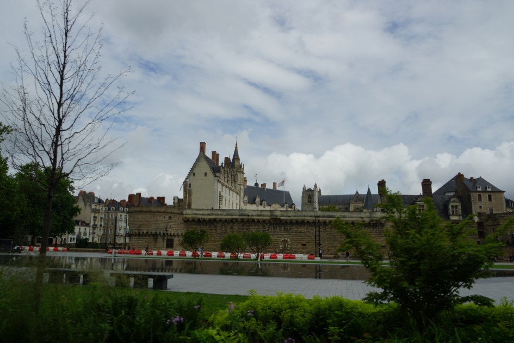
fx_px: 371
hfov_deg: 69.3
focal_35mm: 26
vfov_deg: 49.5
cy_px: 179
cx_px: 239
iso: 100
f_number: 13
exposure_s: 1/320
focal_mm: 16
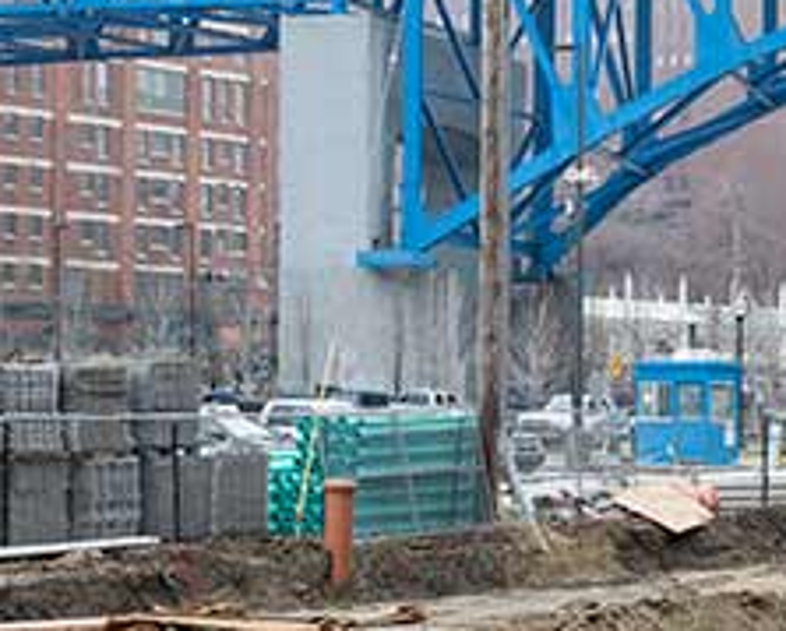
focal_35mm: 117
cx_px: 613
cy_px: 358
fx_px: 2725
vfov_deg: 13.2
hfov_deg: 16.3
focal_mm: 48
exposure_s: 1/250
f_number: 13
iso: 640
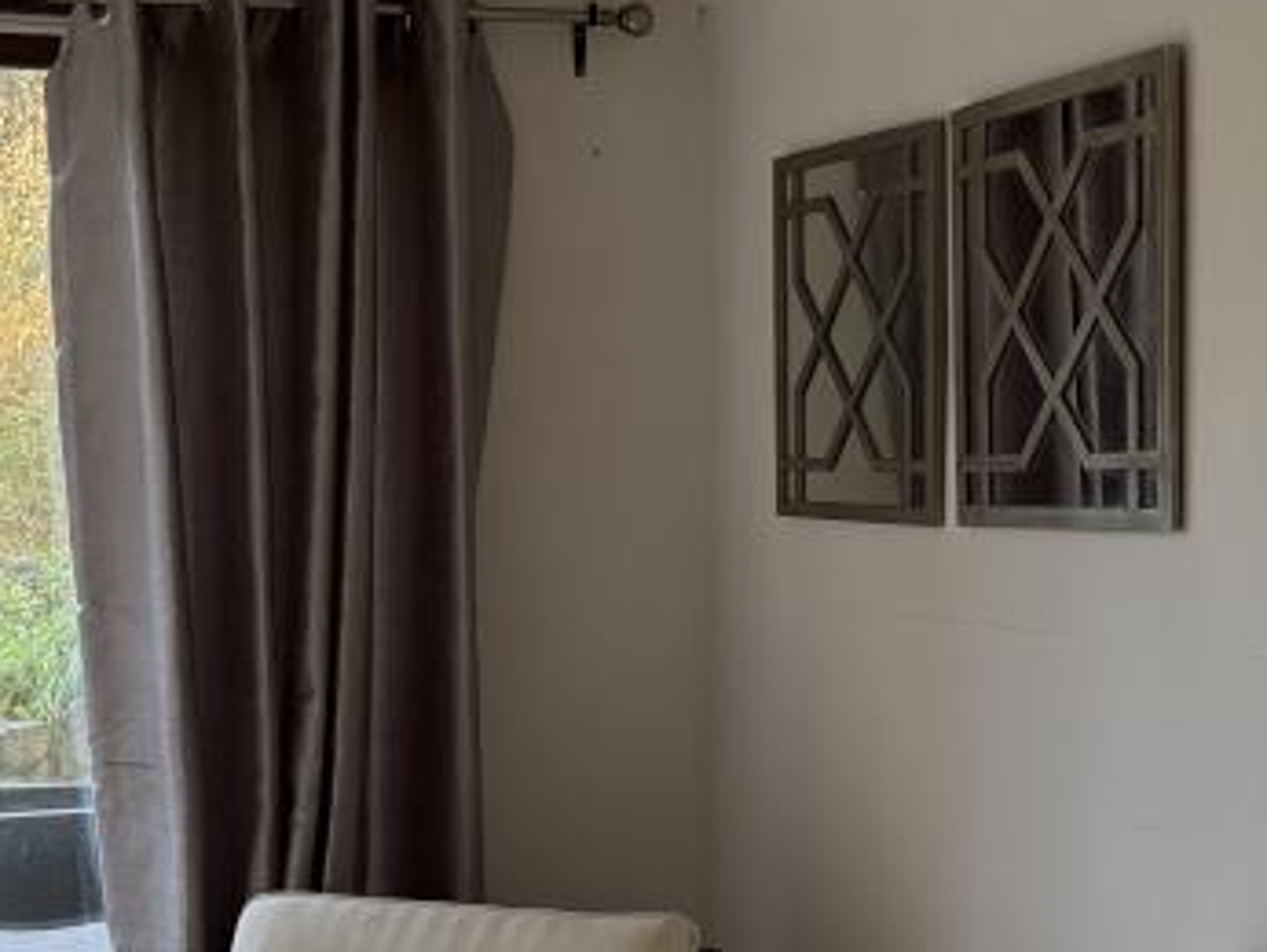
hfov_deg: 27.4
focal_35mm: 71
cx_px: 692
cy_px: 659
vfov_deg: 20.7
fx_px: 2601
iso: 200
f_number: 1.78
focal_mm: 6.76
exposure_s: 1/106
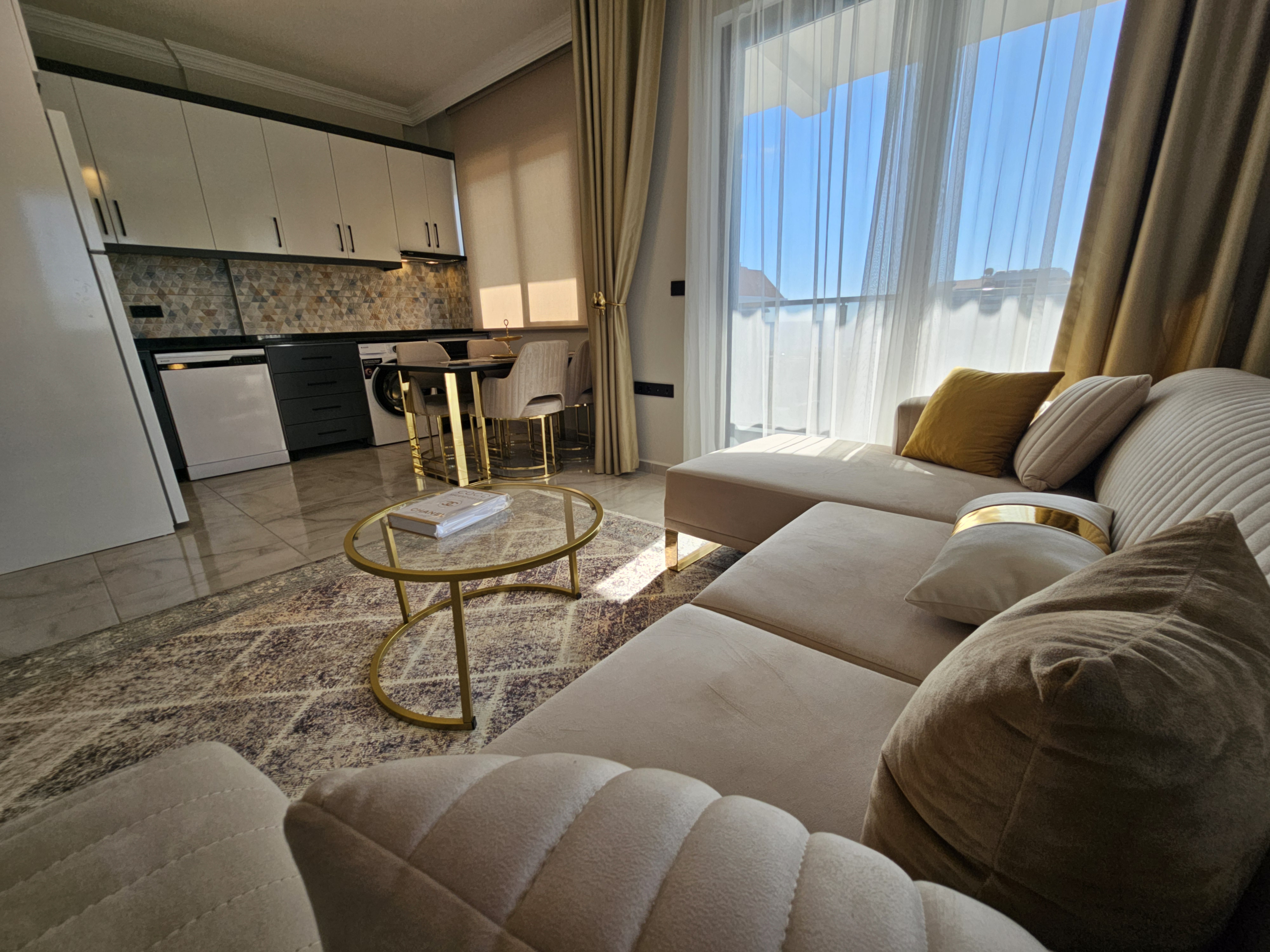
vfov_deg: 89.9
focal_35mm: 13
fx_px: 477
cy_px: 476
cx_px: 635
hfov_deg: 106.2
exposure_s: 1/470
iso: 50
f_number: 2.2
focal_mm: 2.2
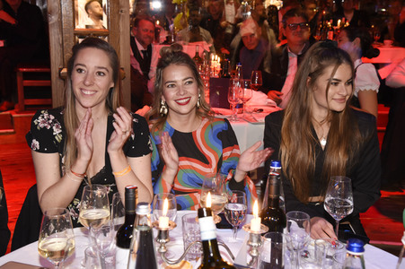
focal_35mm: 46
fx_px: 517
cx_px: 202
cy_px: 134
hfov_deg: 42.8
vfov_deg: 29.2
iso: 2000
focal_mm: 46
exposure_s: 1/40
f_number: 6.3
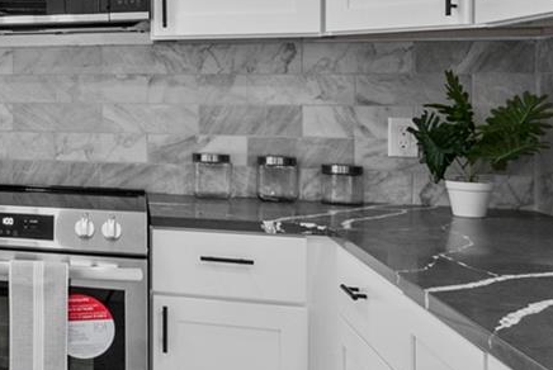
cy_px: 132
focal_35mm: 55
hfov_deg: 27.6
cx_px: -231
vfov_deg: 24.6
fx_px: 846
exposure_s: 1/3
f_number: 8
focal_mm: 10
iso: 200
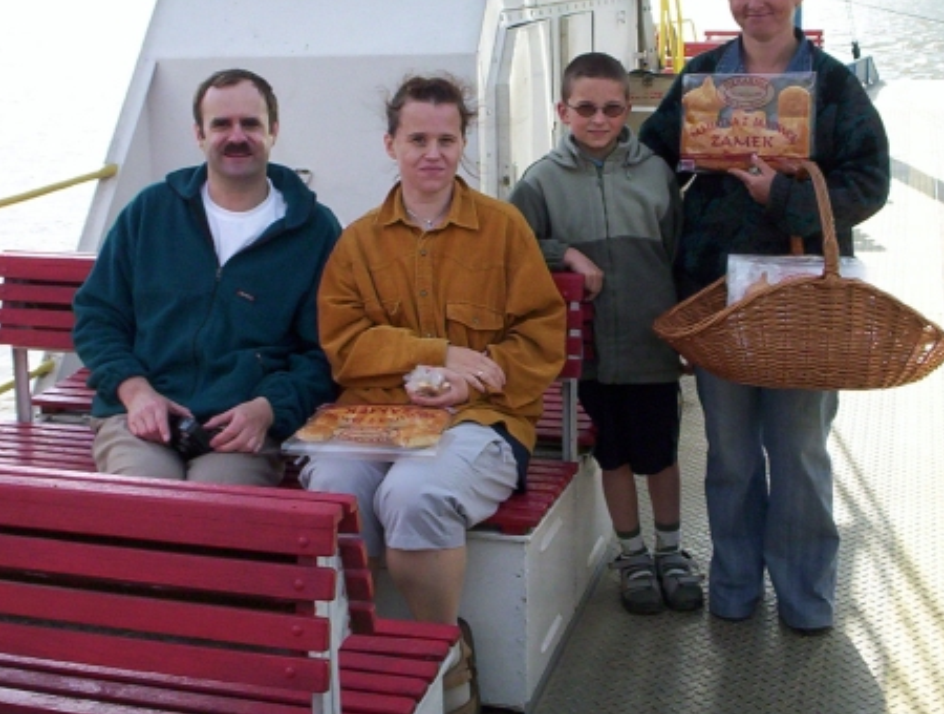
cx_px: 476
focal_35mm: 54
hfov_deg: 35.5
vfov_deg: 27.1
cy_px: 291
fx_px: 1477
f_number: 4.5
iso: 100
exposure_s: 1/281
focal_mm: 4.99
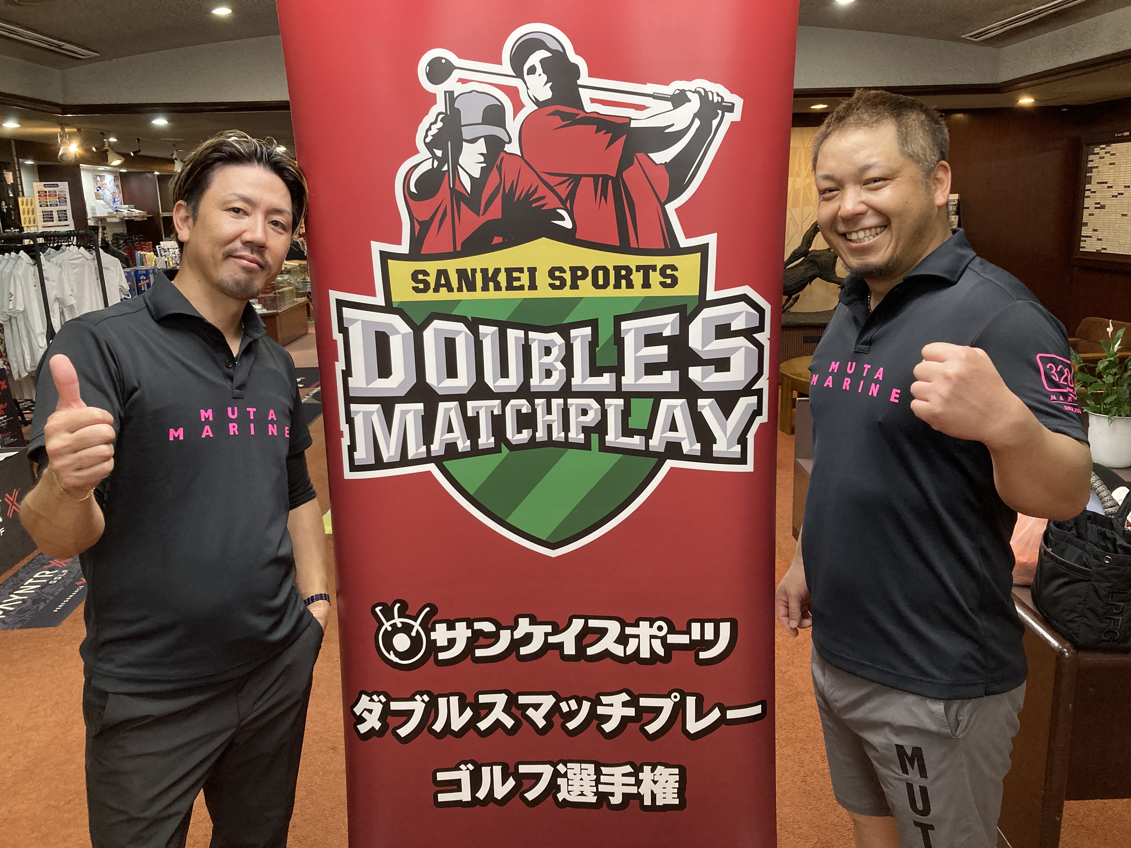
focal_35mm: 28
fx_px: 915
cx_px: 566
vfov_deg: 49.7
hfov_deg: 63.4
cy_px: 424
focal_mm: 3.99
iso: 125
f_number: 1.8
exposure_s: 1/60
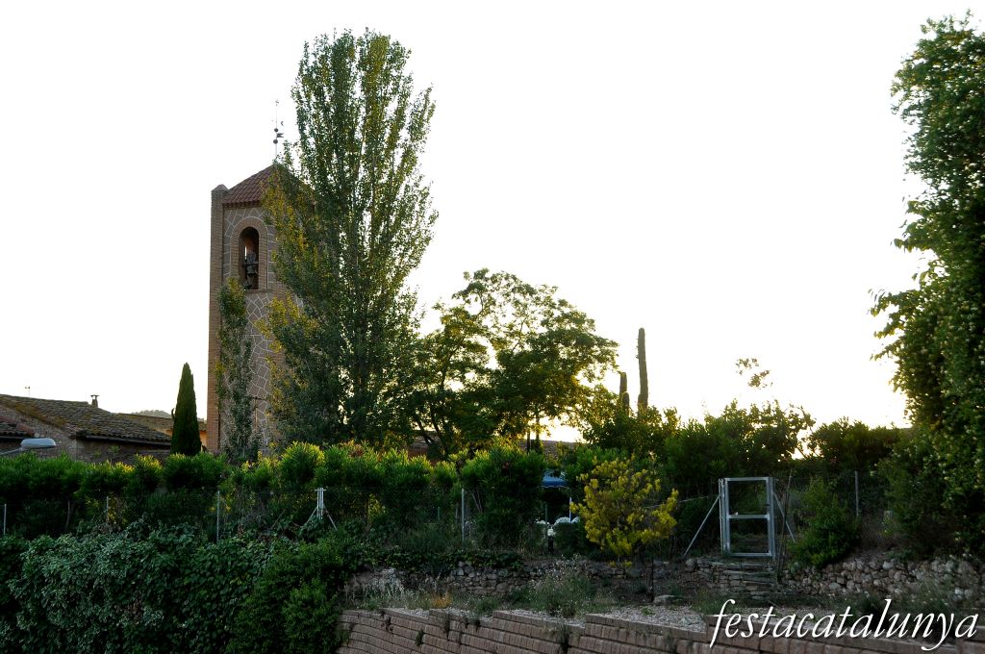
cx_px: 492
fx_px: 1640
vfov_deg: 22.6
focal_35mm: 60
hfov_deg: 33.4
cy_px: 327
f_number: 7.1
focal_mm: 40
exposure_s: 1/200
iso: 500
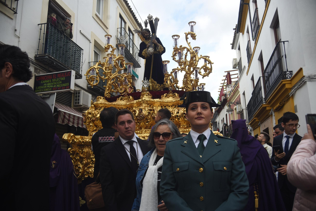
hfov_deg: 63.6
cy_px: 106
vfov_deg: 45.0
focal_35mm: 29
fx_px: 255
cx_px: 158
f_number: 5.6
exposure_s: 1/320
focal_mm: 29
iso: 200
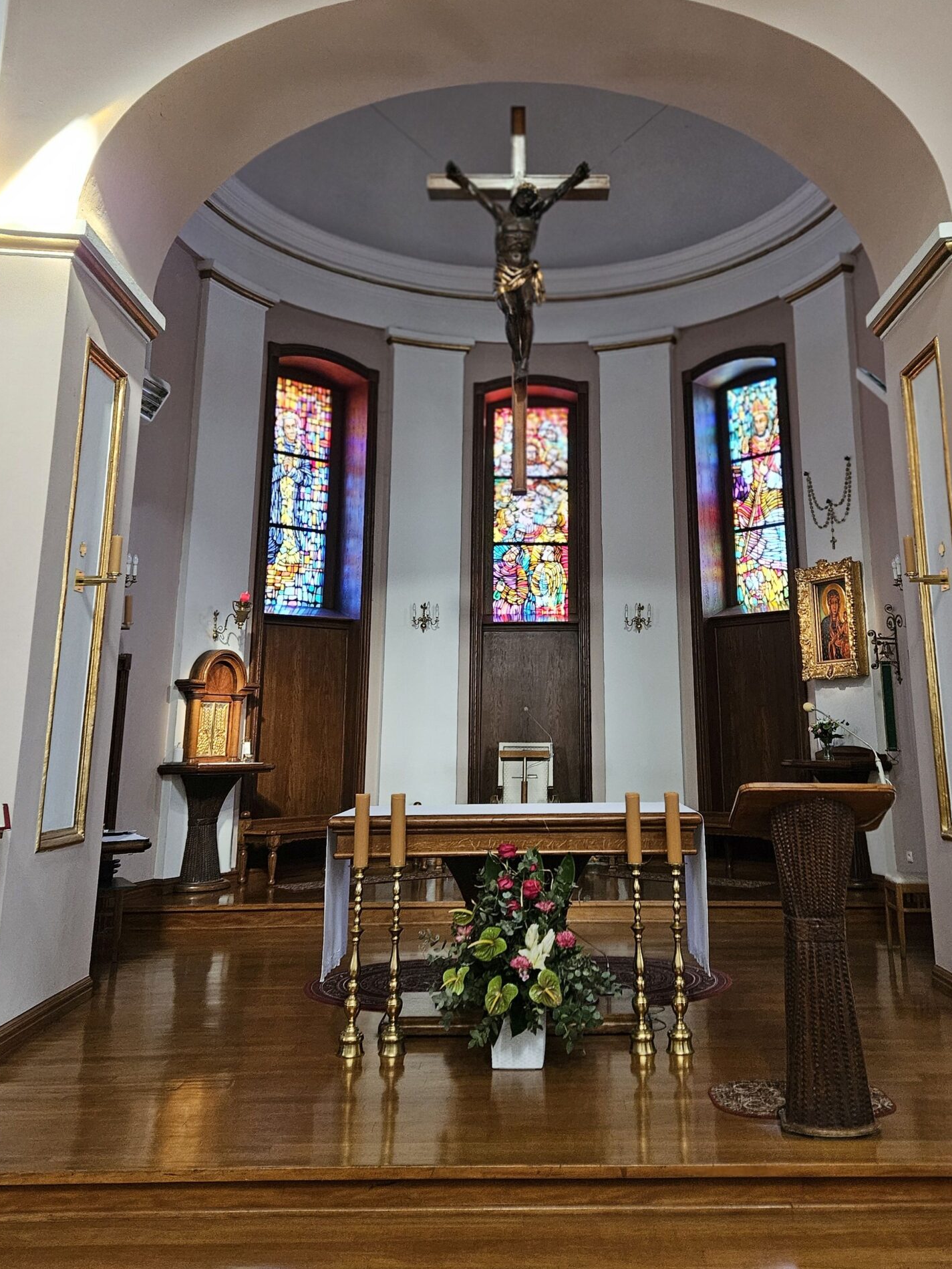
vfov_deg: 57.6
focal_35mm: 31
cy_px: 469
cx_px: 557
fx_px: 1136
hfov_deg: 45.3
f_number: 1.8
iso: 640
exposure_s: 1/100
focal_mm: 5.4
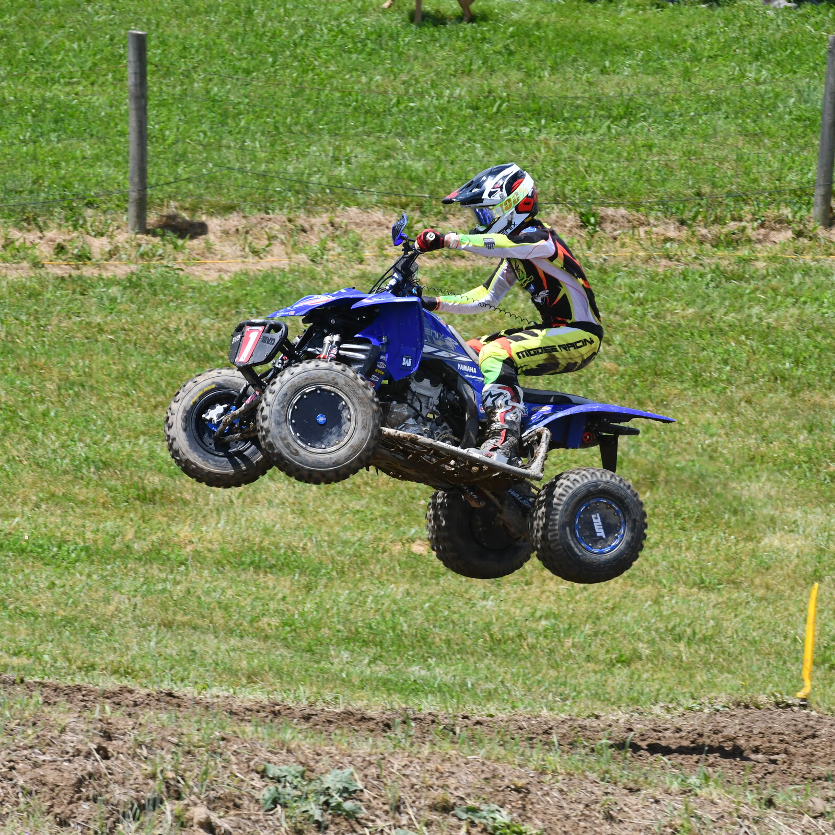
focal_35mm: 383
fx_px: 10452
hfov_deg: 4.6
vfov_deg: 4.6
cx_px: 386
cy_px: 418
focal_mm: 200
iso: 800
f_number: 7.1
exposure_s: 1/2000
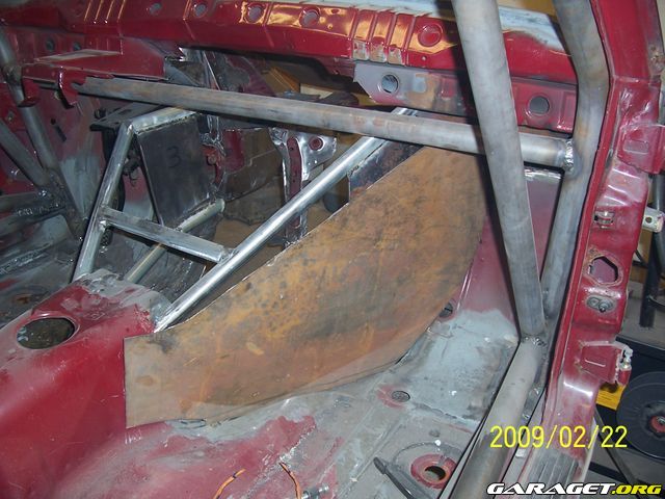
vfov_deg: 41.8
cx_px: 332
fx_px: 653
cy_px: 250
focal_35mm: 34
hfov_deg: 54.0
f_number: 2.7
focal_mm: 5.6
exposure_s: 1/60
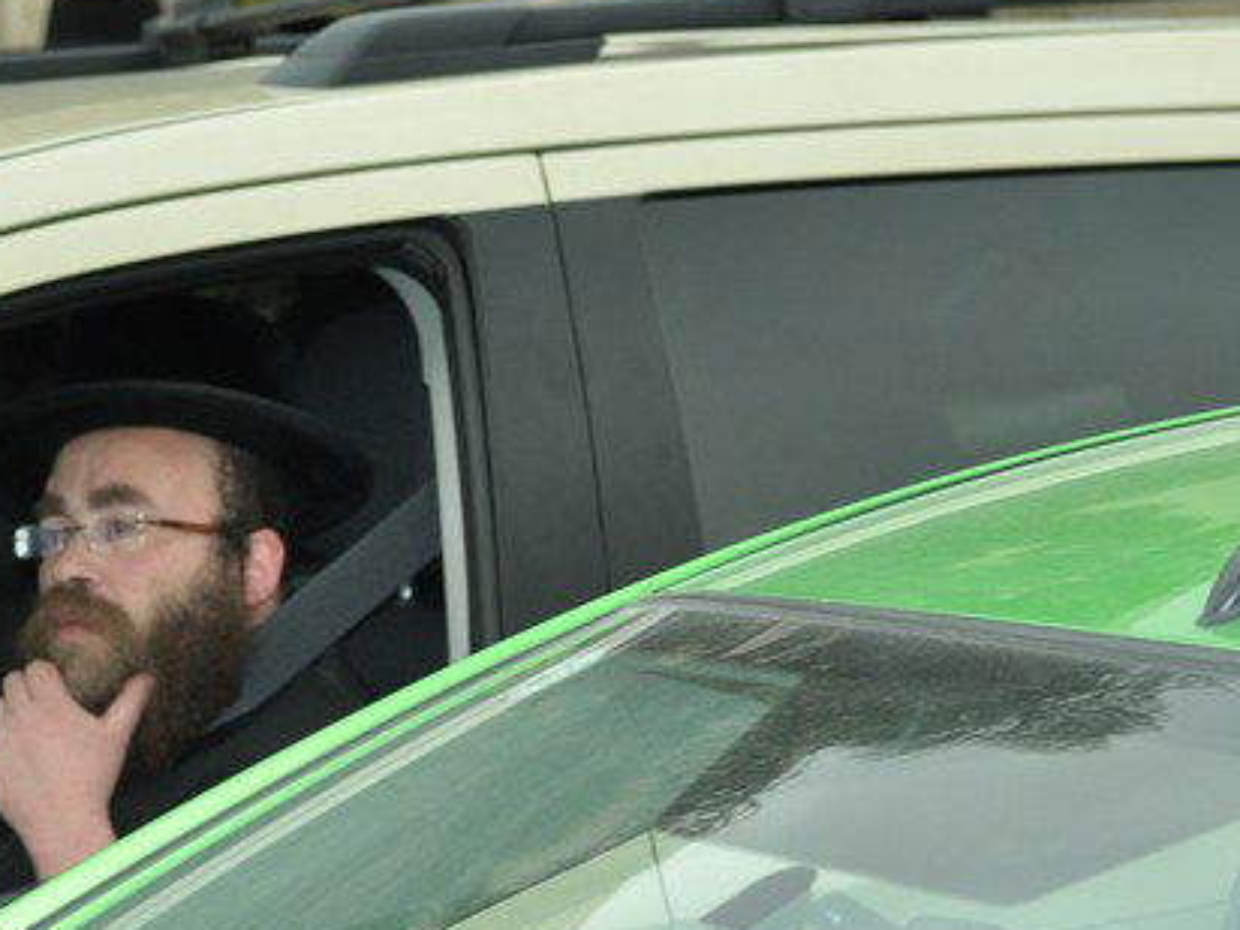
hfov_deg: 12.7
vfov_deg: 9.6
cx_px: 157
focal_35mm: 154
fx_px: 5514
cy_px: 757
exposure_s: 1/200
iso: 500
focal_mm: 55
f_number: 5.6
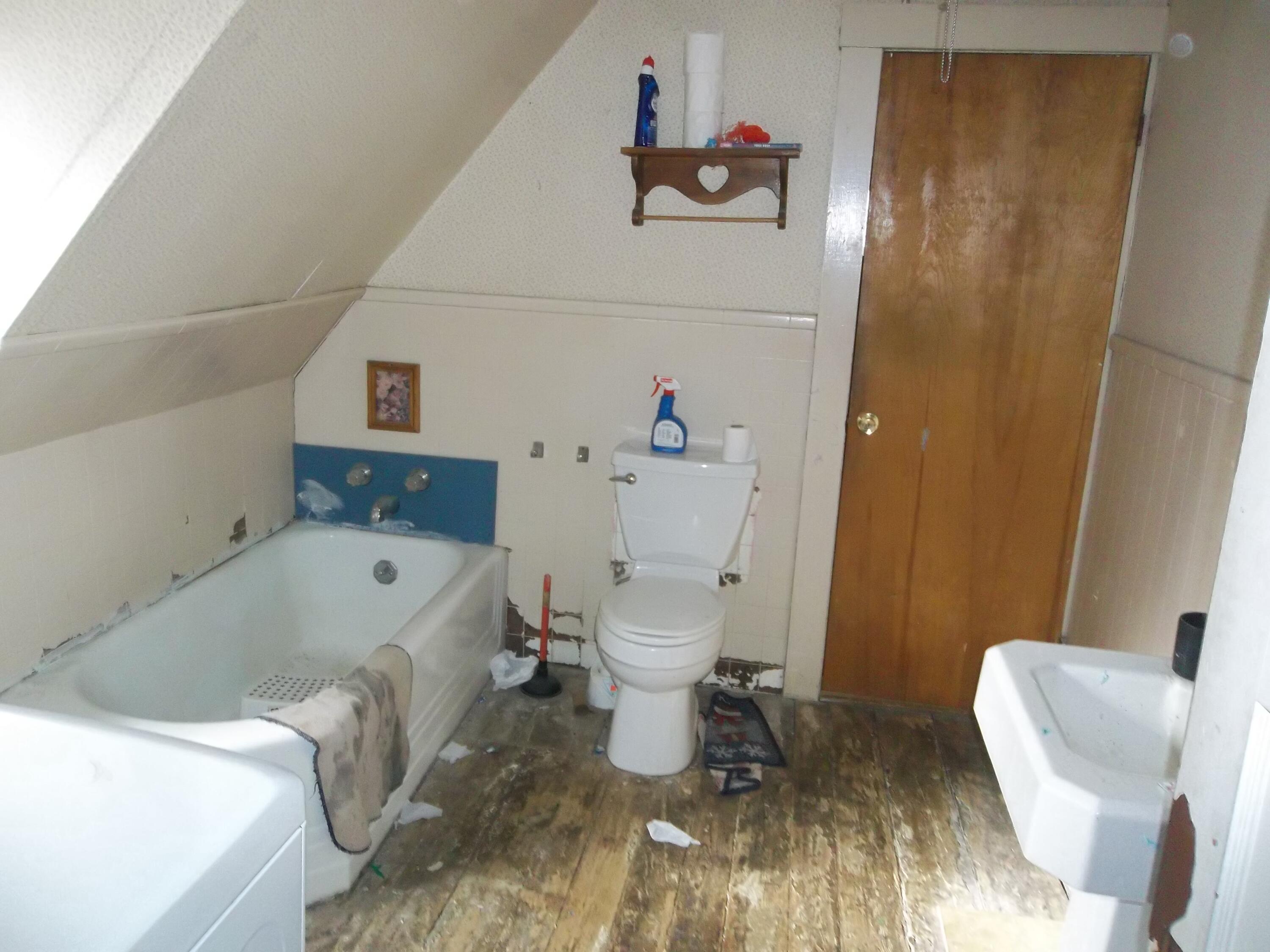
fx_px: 991
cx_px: 635
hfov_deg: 65.3
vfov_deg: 51.4
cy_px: 476
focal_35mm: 27
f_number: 3.5
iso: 320
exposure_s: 1/30
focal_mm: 4.9
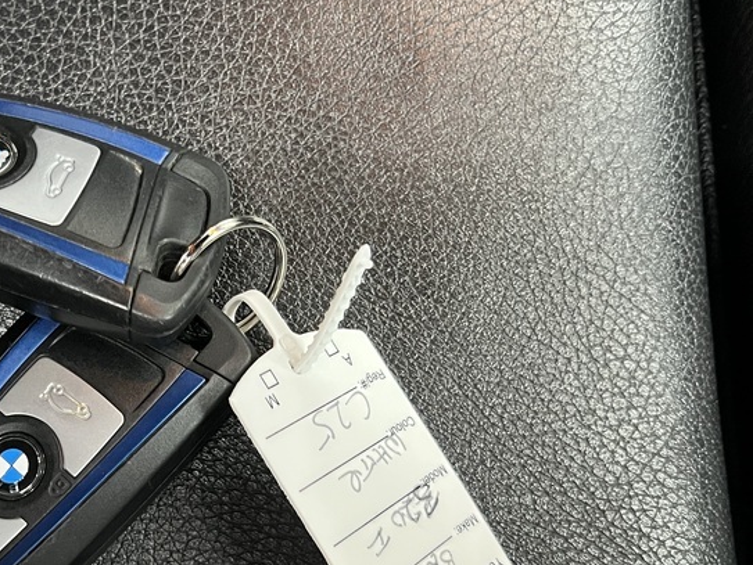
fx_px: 1067
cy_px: 399
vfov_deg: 29.4
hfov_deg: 37.4
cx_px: 143
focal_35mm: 49
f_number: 1.5
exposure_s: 1/41
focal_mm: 5.7
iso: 500
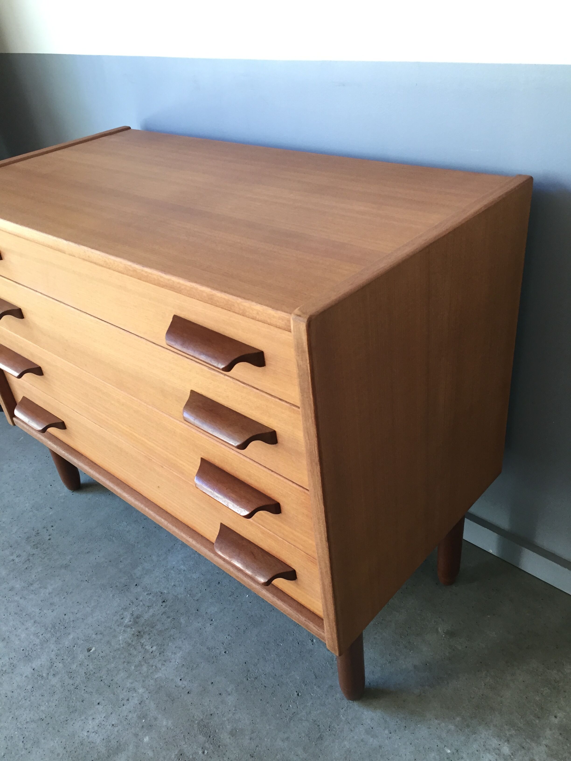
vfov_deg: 61.7
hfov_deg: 48.2
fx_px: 638
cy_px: 380
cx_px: 286
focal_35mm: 29
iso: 160
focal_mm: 4.15
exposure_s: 1/33
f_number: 2.2
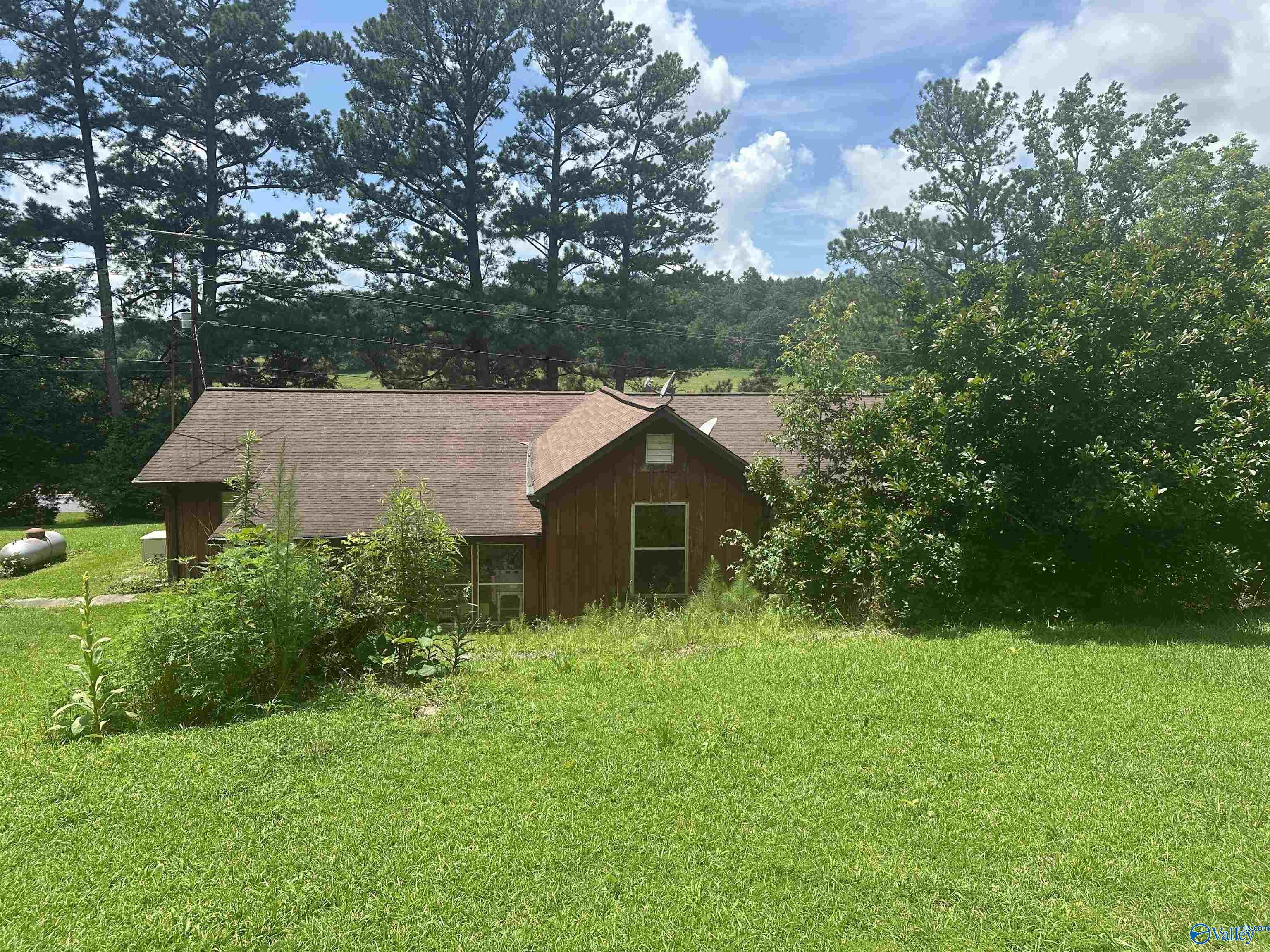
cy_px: 476
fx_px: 881
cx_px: 635
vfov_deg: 56.8
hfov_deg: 71.6
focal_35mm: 24
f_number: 1.78
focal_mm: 6.86
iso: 80
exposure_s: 1/2809
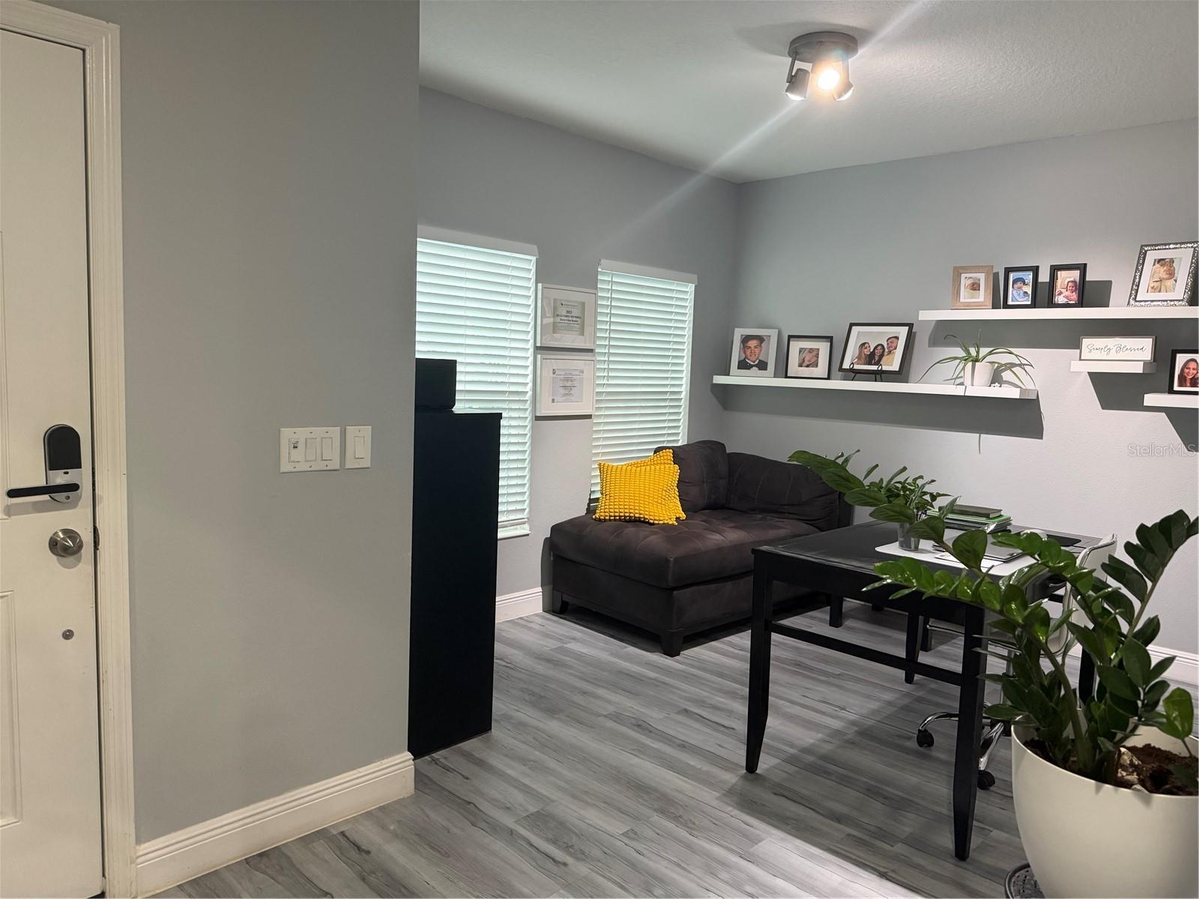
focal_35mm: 24
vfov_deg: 56.8
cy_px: 450
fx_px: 831
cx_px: 600
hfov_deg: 71.6
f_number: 1.78
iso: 320
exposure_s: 1/60
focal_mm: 6.76
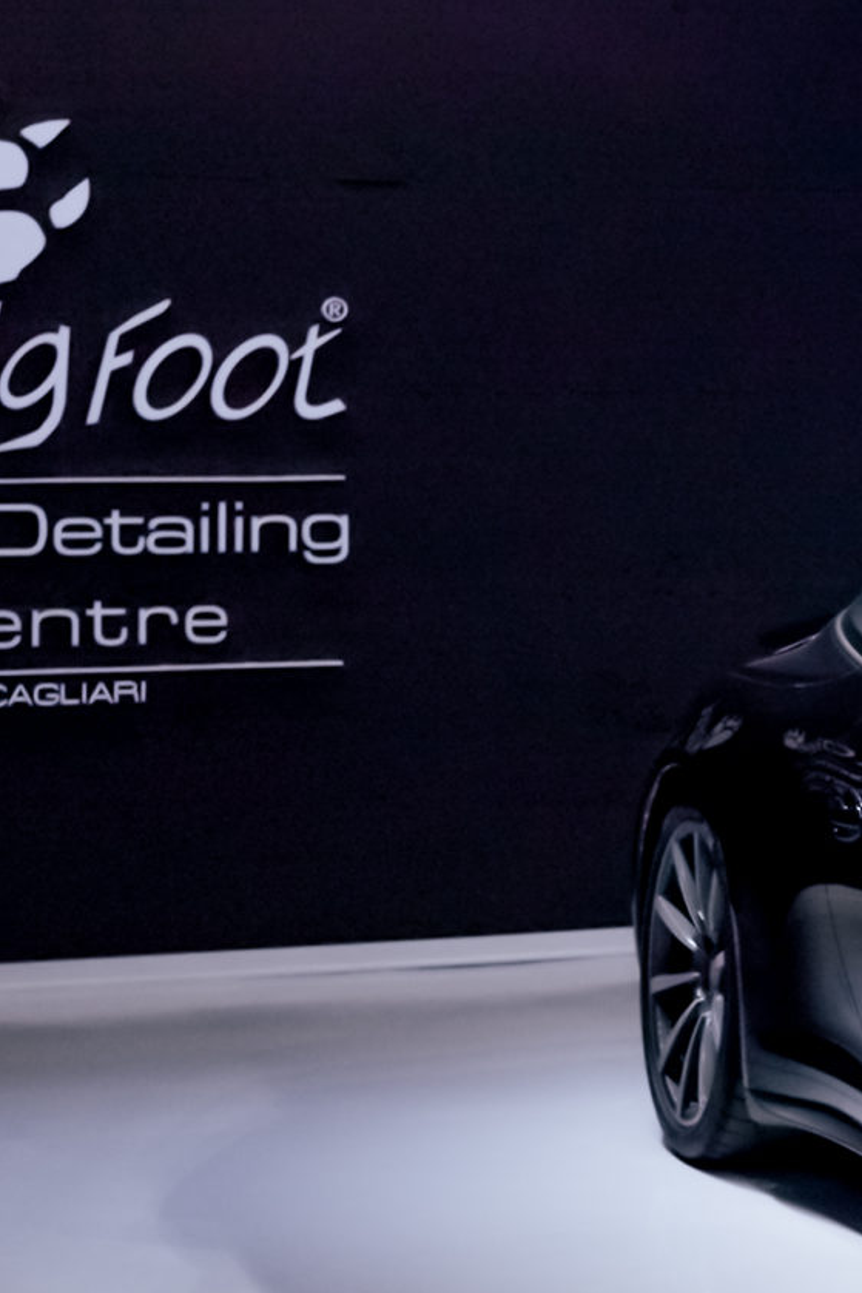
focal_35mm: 107
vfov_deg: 19.0
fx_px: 3841
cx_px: 1466
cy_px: 369
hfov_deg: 12.0
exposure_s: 1/200
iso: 2000
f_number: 2.8
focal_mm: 35
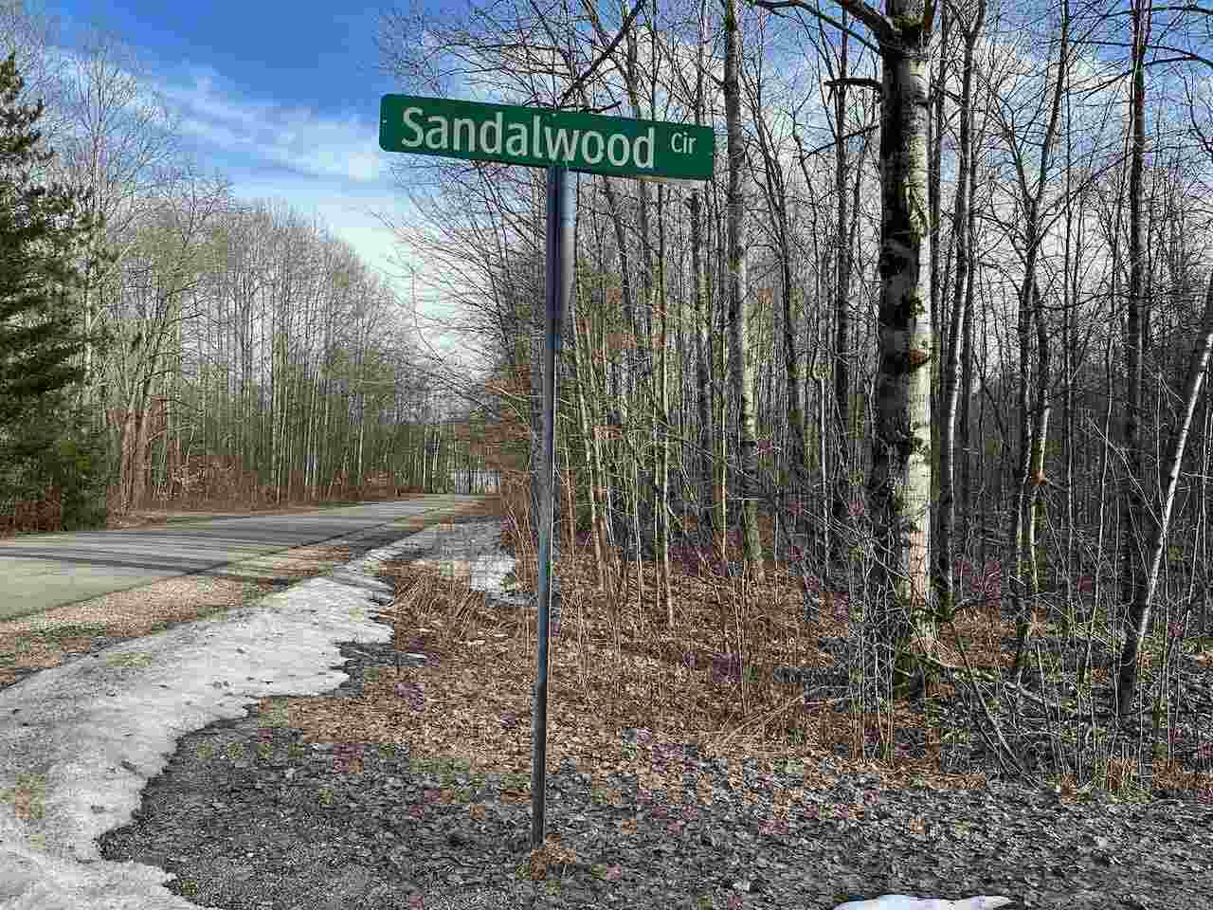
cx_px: 606
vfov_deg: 56.8
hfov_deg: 71.6
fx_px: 841
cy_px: 455
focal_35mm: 24
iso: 80
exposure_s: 1/1393
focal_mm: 6.86
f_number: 1.78
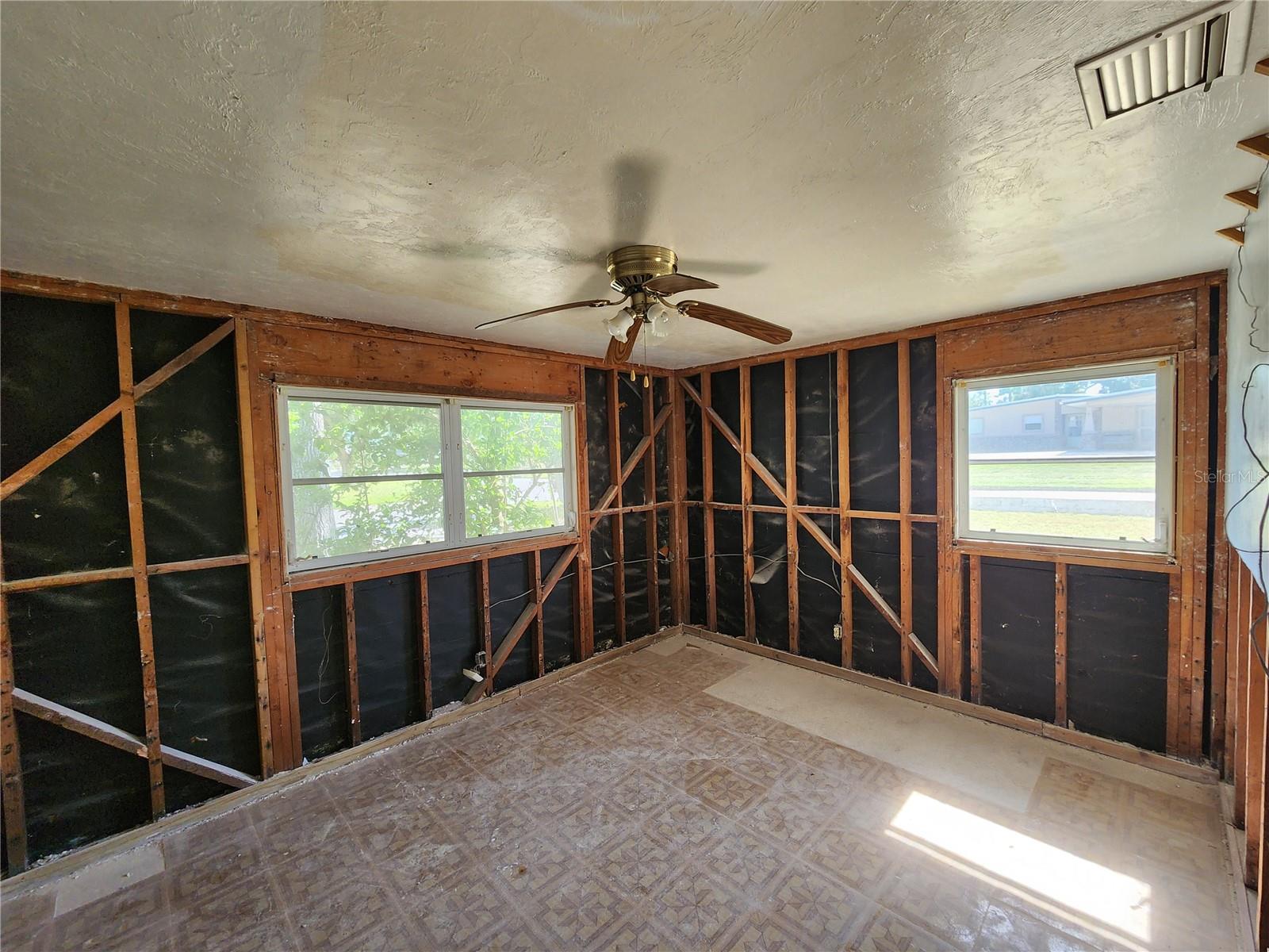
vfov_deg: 89.9
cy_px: 476
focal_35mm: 13
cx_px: 634
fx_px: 477
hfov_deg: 106.2
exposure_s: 1/60
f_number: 2.2
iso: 160
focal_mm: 2.2
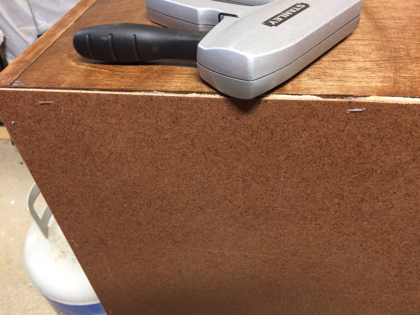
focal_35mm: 29
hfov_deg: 61.7
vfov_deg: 48.2
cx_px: 210
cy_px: 158
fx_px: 352
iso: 200
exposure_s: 1/30
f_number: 2.2
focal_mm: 4.15
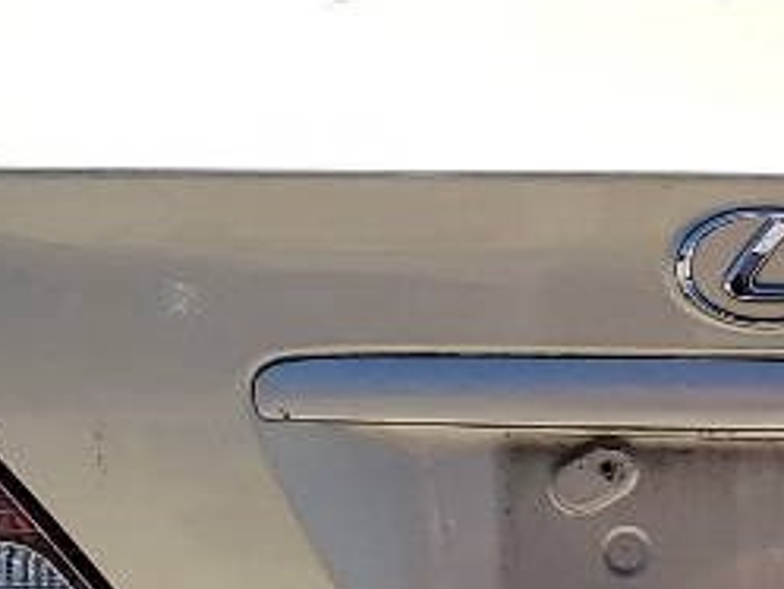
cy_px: 394
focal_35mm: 167
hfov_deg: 11.7
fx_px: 3784
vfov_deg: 8.9
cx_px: 787
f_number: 1.5
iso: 50
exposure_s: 1/5000
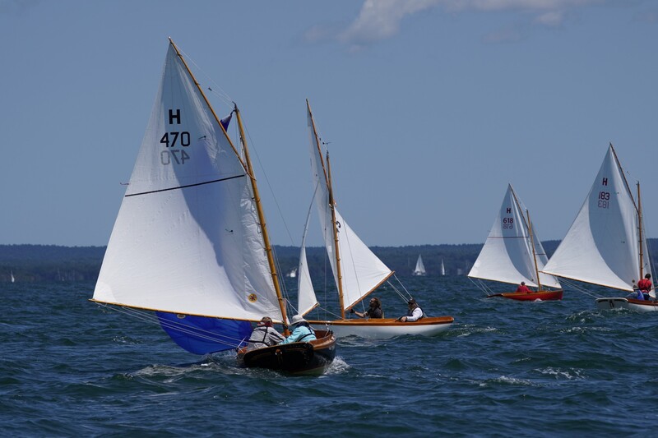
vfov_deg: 4.9
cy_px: 219
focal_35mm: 280
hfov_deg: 7.3
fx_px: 5126
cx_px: 329
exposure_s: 1/1250
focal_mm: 187
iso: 100
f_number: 5.6
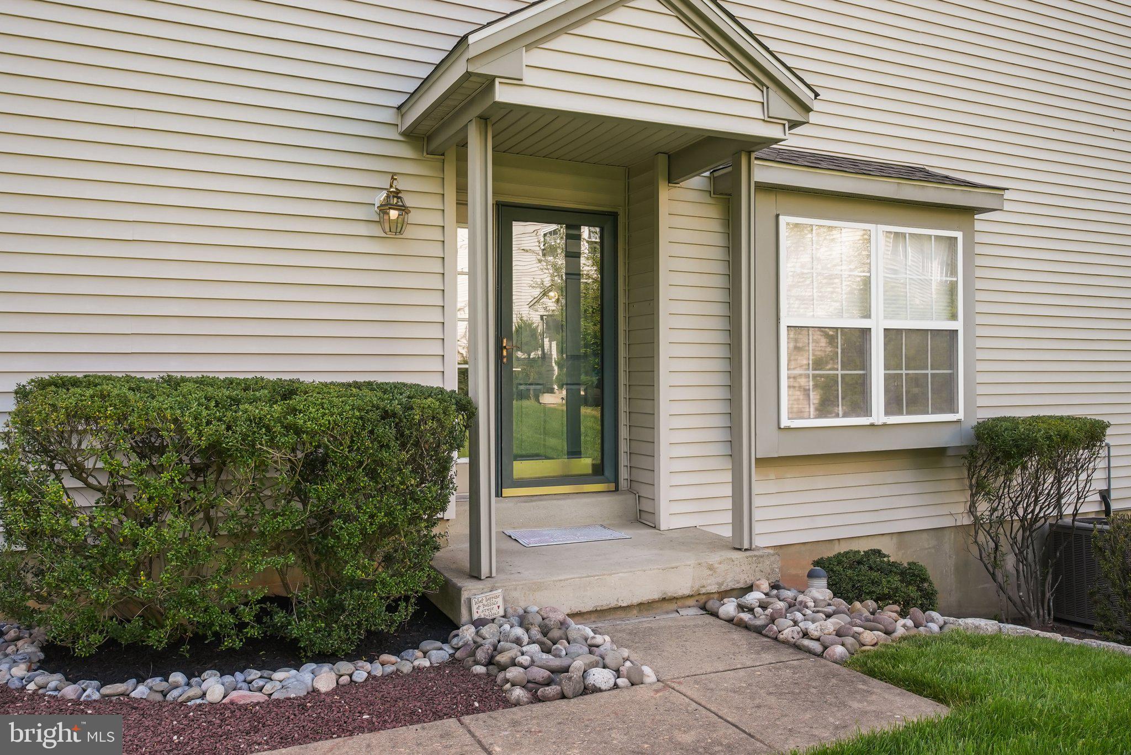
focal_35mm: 26
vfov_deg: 49.6
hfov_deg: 69.4
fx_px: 817
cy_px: 378
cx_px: 566
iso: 800
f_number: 11
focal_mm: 26
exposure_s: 1/80
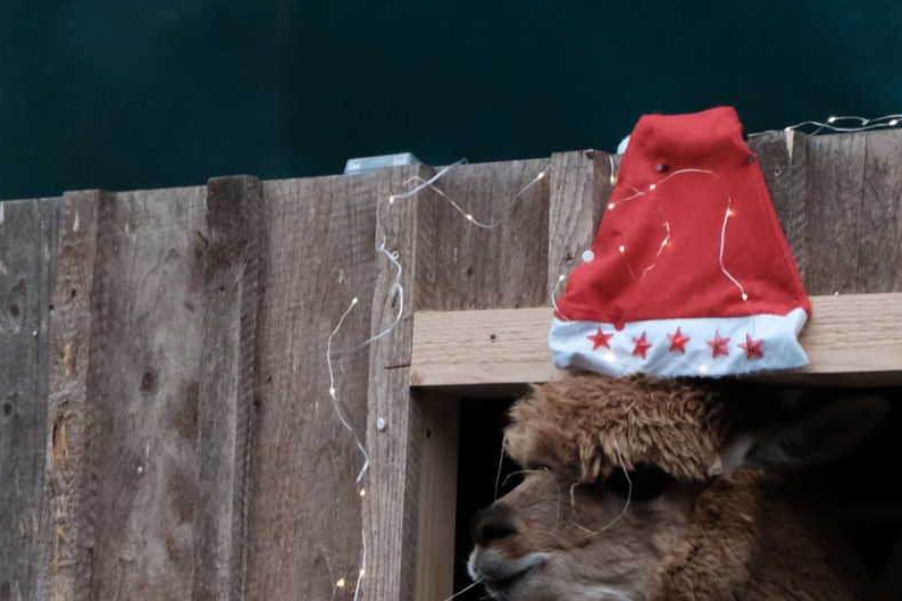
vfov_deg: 6.6
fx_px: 5235
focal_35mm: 209
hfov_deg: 9.8
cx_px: 357
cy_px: 322
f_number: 5.6
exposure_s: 1/75
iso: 4000
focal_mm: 55
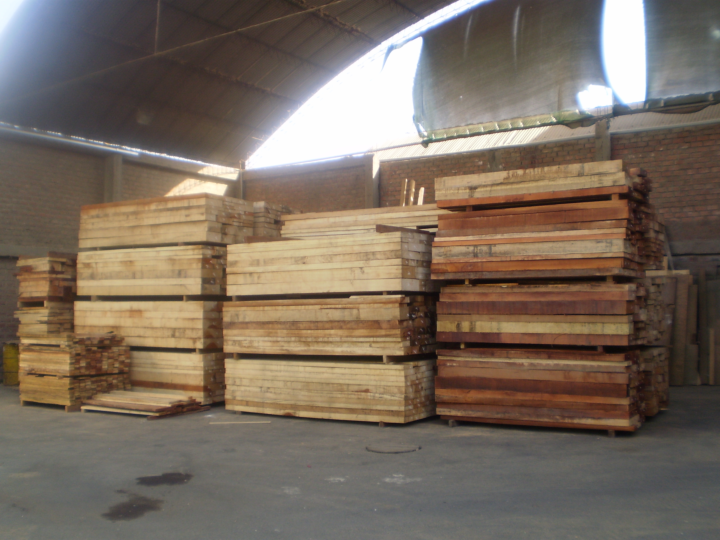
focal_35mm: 36
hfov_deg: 51.4
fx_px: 749
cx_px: 360
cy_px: 270
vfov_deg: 39.7
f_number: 3.1
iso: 64
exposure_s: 1/160
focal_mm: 6.3
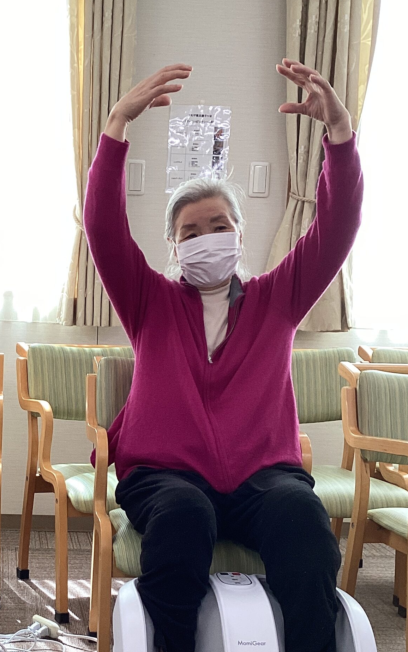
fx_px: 1032
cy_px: 436
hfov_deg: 21.9
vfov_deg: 34.8
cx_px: 41
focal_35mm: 58
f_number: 2.4
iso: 50
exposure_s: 1/50
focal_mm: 3.3
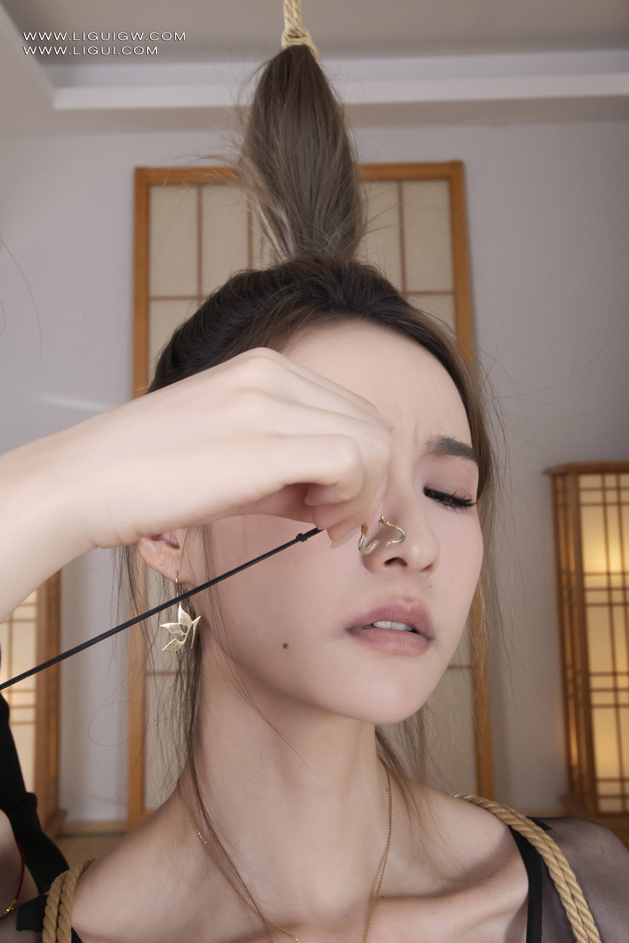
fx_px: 917
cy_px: 472
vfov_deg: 54.4
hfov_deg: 37.9
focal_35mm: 35
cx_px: 314
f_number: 13
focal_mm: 35
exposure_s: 1/125
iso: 400
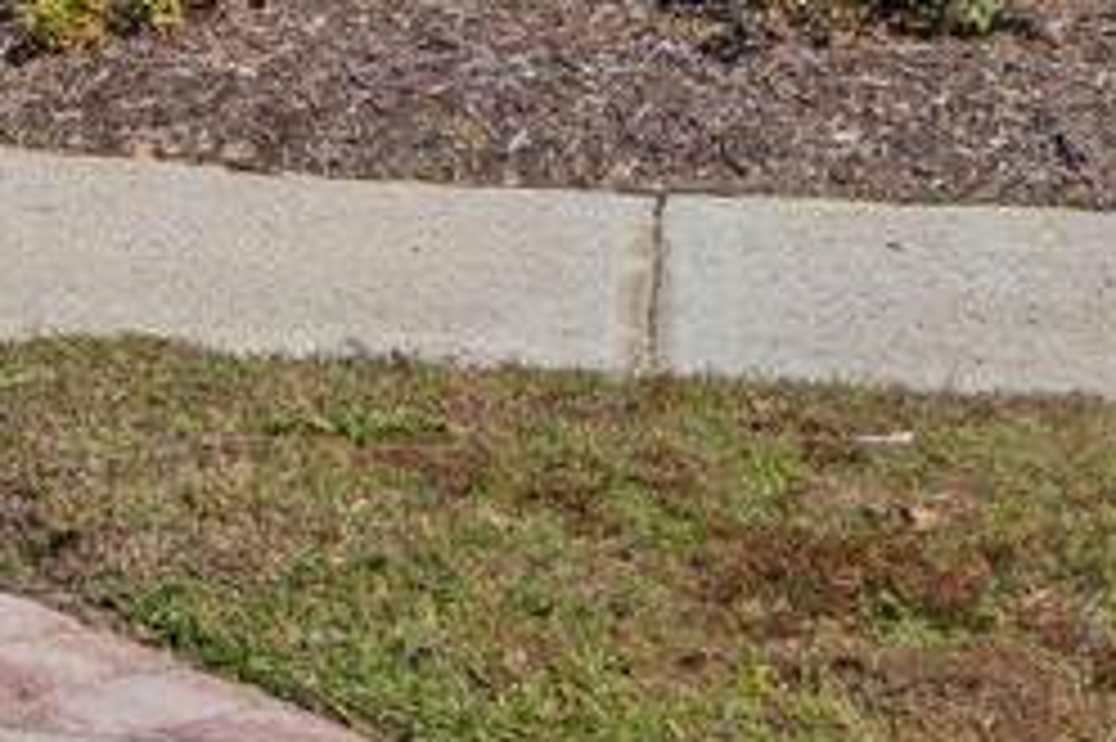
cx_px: -1022
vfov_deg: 8.2
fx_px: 4802
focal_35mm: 155
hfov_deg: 12.0
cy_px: -1030
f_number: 8
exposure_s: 1/60
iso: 80
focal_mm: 30
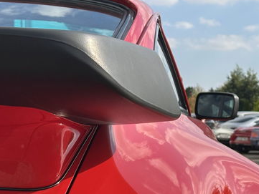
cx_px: 136
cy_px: 190
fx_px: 763
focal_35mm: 102
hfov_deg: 19.3
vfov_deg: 14.3
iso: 64
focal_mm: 6.86
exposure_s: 1/2667
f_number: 1.78
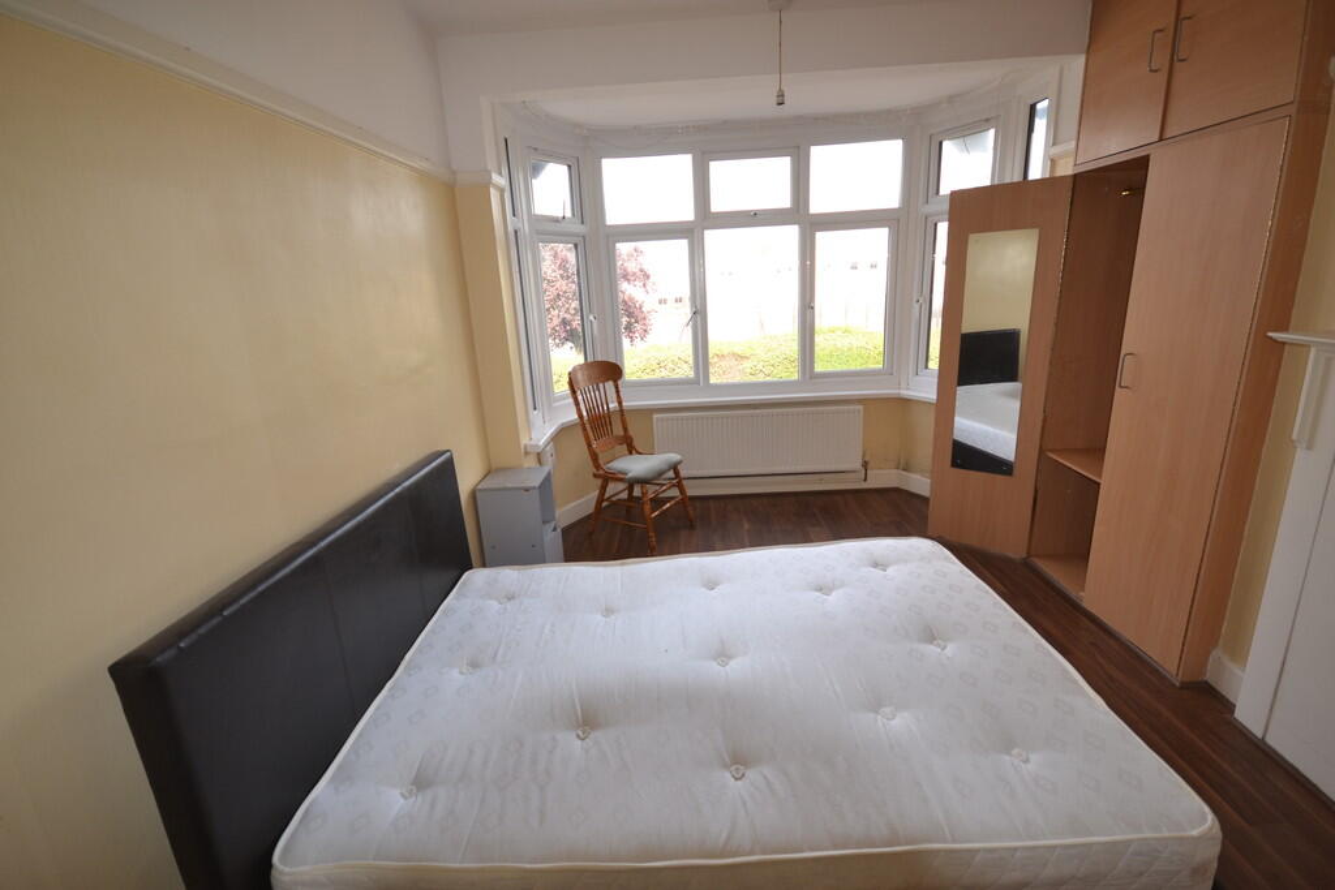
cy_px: 445
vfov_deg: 77.3
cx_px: 668
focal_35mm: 15
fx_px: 556
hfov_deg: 100.4
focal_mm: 10
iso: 220
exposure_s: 1/125
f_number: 4
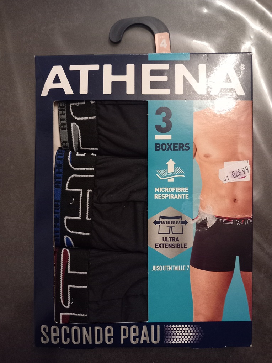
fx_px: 283
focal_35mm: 27
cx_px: 136
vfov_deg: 65.3
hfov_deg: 51.4
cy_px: 182
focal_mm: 4
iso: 640
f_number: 1.8
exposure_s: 1/20
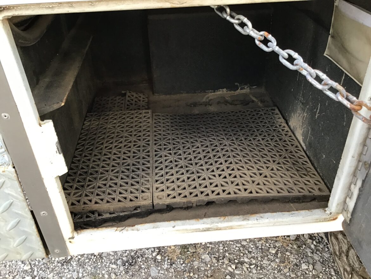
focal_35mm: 31
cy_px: 140
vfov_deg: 45.5
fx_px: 332
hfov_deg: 58.3
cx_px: 186
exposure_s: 1/30
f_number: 2.4
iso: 50
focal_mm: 3.3
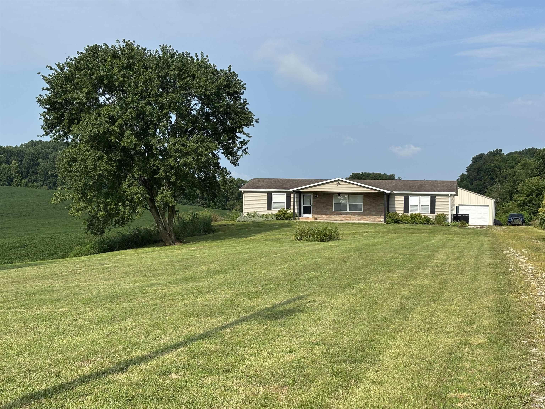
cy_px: 204
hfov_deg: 36.8
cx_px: 272
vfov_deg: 28.0
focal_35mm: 52
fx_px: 819
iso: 32
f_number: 1.6
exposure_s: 1/2857
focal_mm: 5.96
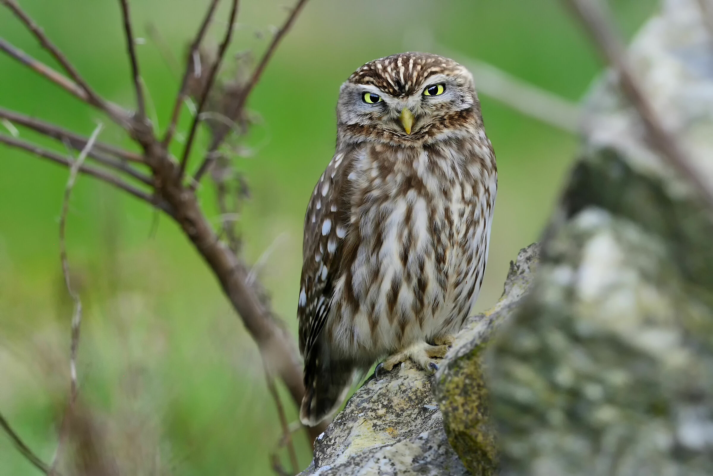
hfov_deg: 2.0
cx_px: 356
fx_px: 20794
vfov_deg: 1.3
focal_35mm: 1050
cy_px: 238
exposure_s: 1/500
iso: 1250
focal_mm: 700
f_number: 9
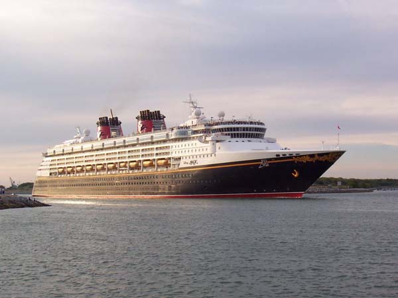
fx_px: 655
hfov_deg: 33.8
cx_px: 199
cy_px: 149
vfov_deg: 25.7
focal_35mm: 57
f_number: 6.7
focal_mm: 8.6
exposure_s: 1/180
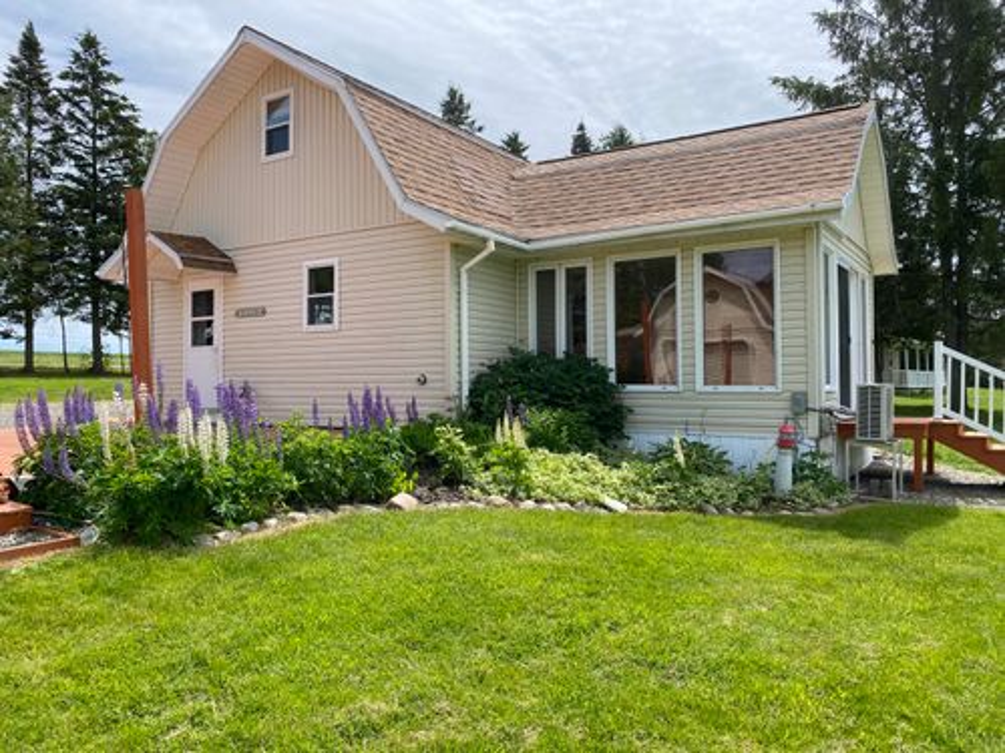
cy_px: 376
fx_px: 755
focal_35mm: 26
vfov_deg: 53.1
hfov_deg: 67.3
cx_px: 502
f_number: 1.8
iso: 32
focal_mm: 4.25
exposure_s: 1/2358
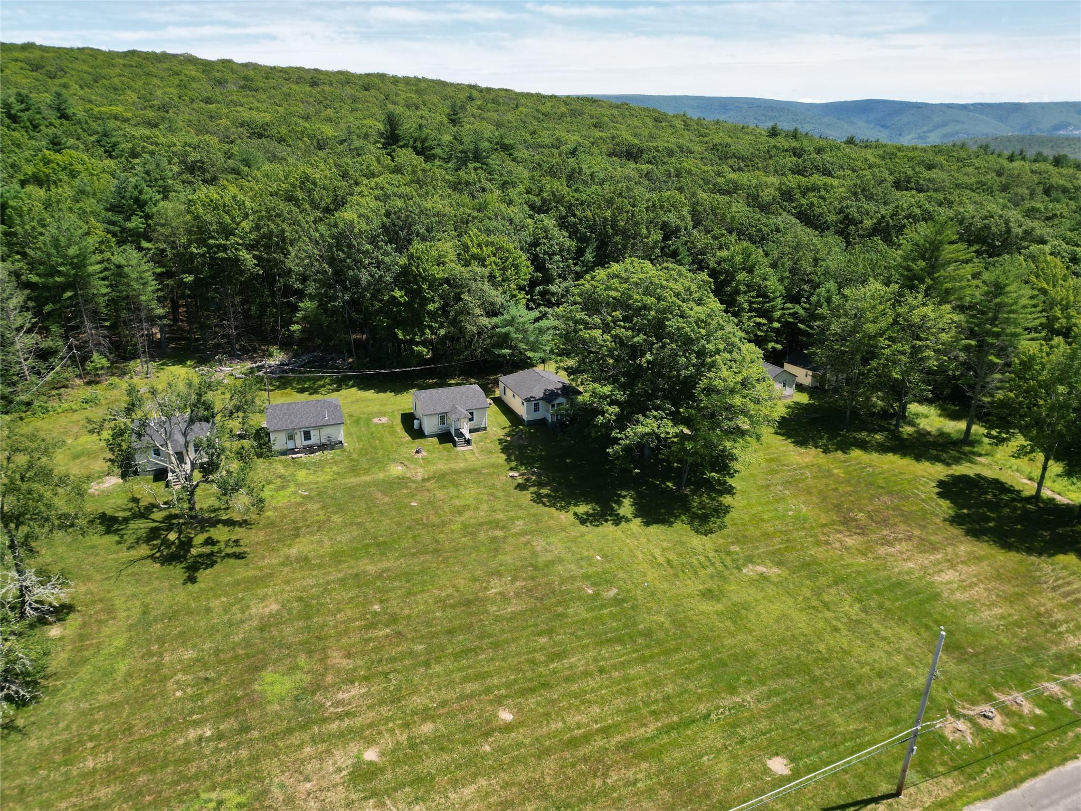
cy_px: 406
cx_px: 540
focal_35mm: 24
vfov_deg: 56.8
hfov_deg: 71.6
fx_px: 749
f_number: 1.7
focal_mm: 6.72
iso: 200
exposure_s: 1/2500
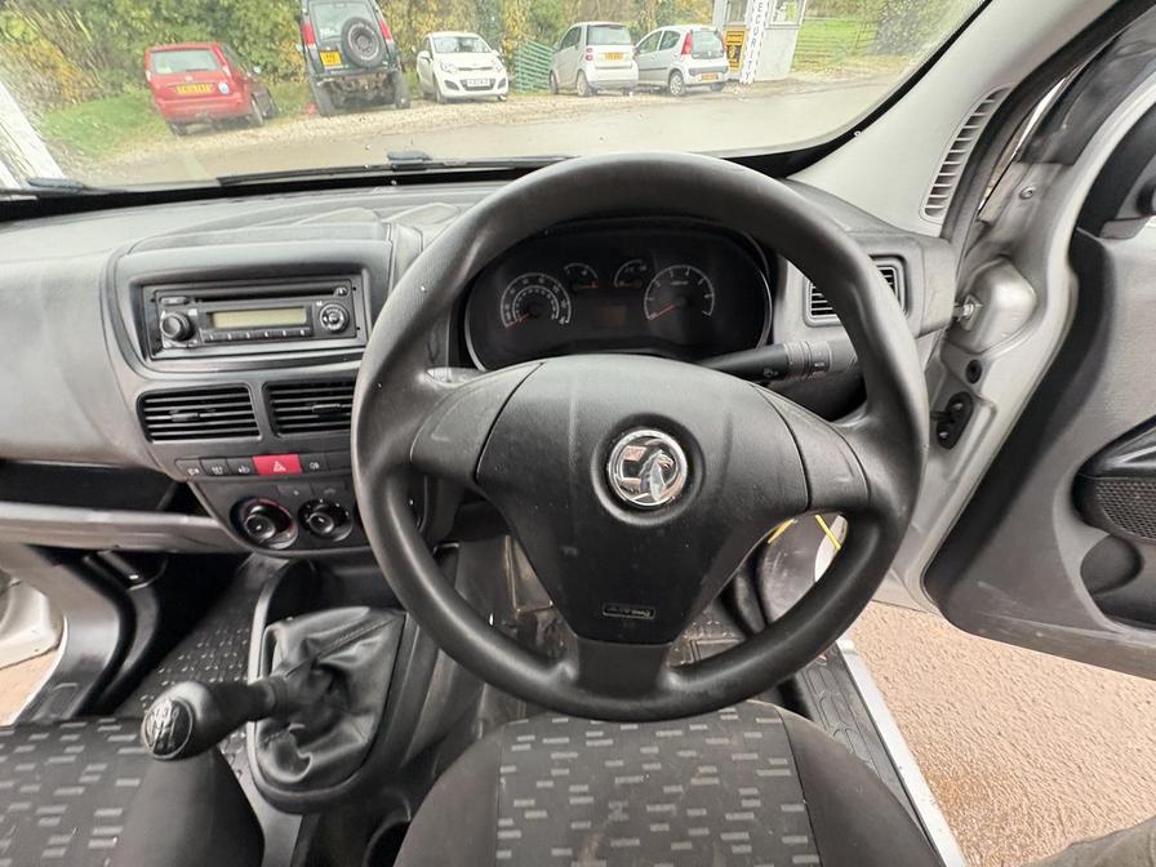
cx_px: 578
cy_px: 434
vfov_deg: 85.7
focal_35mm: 14
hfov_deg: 102.1
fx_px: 468
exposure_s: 1/60
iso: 400
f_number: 2.2
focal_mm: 2.22
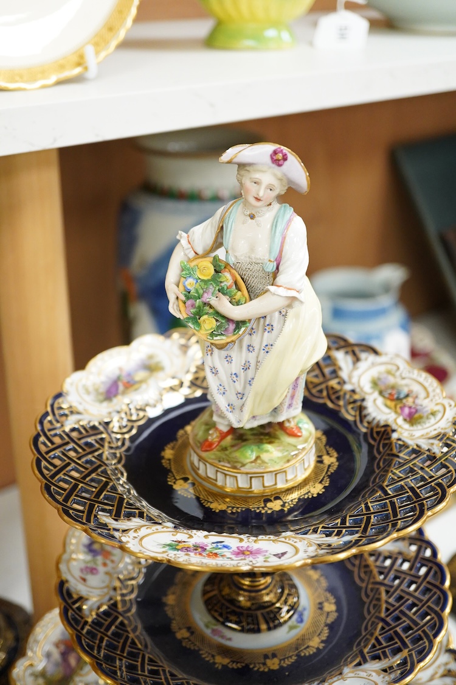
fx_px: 855
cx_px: 228
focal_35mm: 45
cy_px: 342
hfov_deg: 29.9
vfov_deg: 43.6
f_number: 3.5
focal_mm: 30
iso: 2500
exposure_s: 1/250
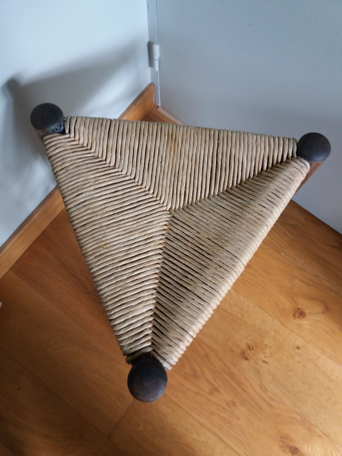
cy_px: 228
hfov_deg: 49.7
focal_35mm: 28
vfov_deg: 63.4
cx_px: 171
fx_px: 369
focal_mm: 3.7
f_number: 1.9
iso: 160
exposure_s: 1/20
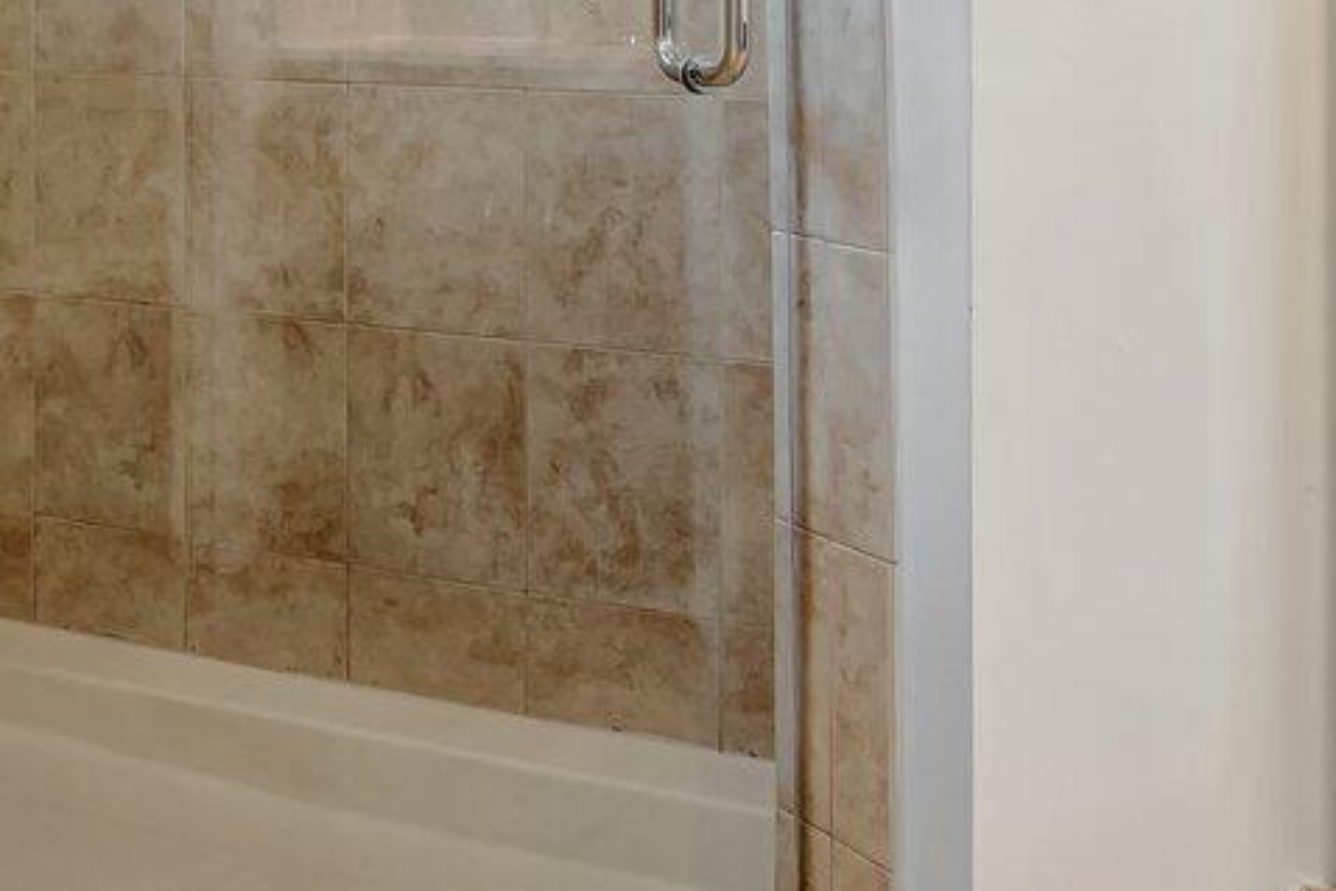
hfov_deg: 28.6
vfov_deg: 20.5
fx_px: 2370
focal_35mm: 64
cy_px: -21
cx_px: -134
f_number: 8
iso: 400
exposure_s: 1/3.33
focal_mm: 14.9
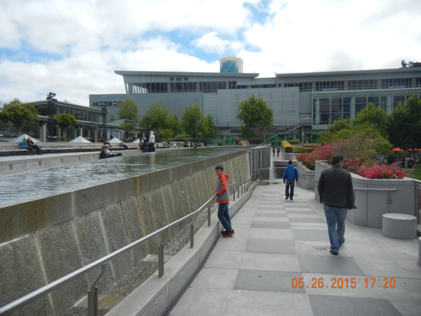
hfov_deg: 60.0
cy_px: 158
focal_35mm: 30
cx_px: 210
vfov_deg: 46.8
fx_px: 365
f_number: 7
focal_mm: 5.4
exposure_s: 1/452
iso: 160
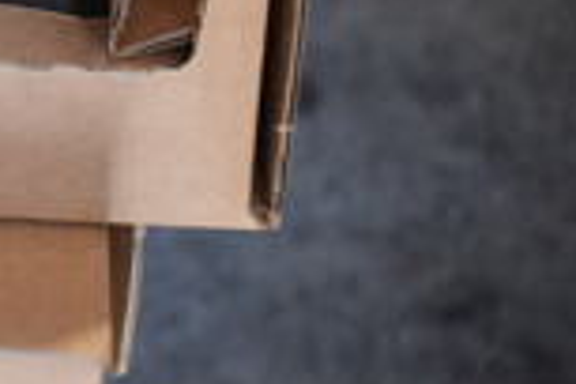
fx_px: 2208
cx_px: -542
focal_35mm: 138
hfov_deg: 13.1
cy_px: 26
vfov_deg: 9.9
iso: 1100
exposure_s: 1/125
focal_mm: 23
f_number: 3.8
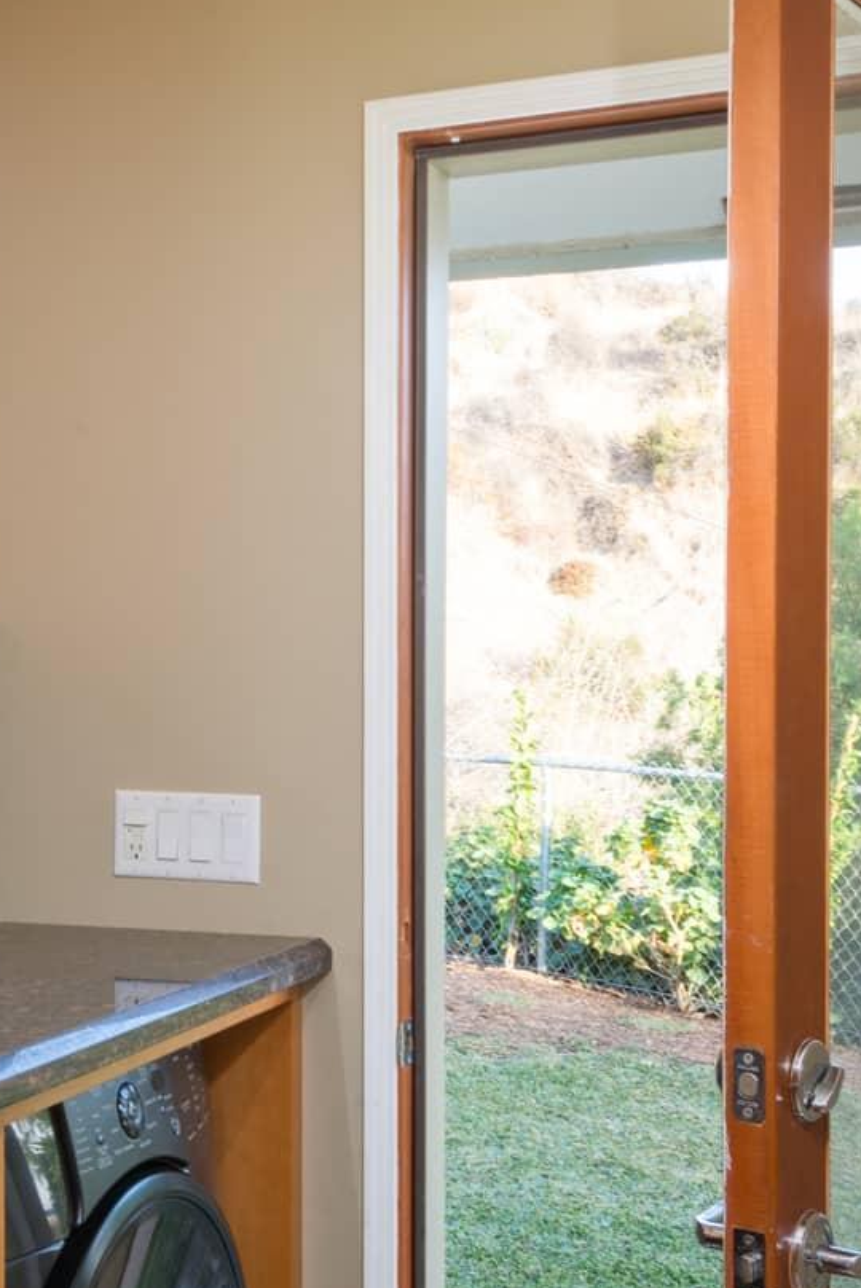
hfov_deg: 27.4
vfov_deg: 40.2
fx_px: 1755
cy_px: 730
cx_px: 269
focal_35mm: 49
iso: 640
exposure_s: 1/1.67
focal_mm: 22
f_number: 16
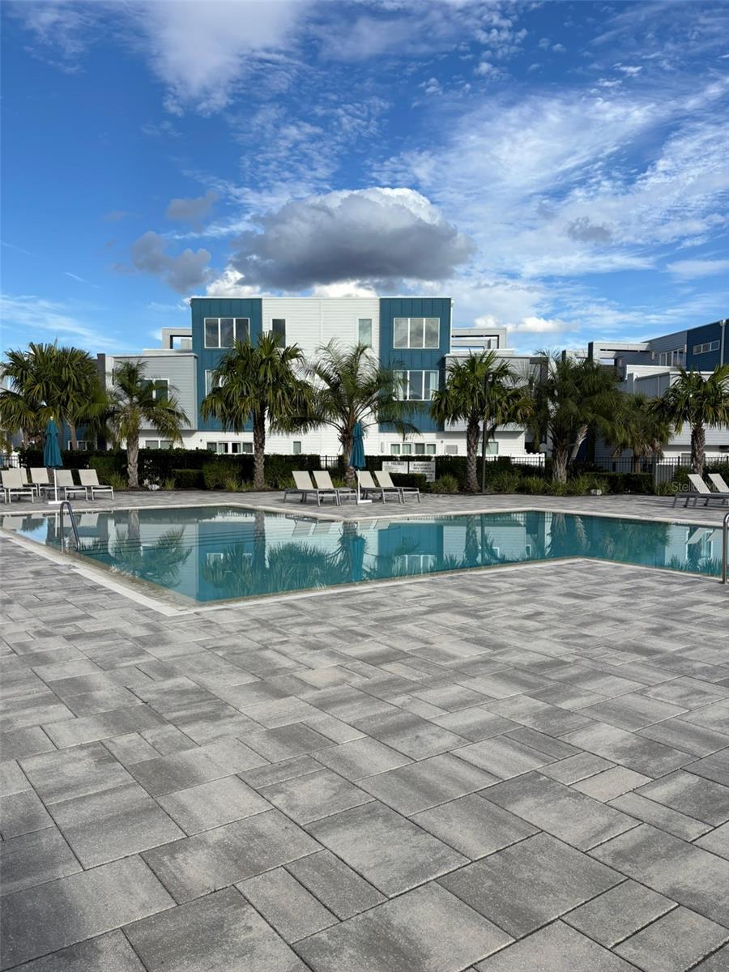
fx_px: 730
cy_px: 486
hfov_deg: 53.1
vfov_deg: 67.3
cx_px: 364
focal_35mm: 26
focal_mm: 5.96
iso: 50
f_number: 1.6
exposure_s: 1/3311
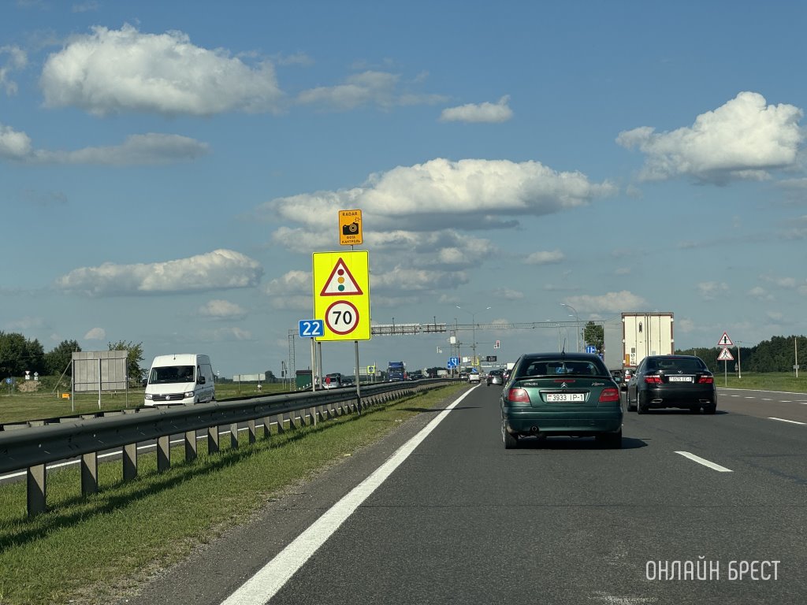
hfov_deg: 25.3
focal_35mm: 77
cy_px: 302
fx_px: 1795
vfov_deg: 19.1
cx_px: 404
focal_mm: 9
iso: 25
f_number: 2.8
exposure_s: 1/968
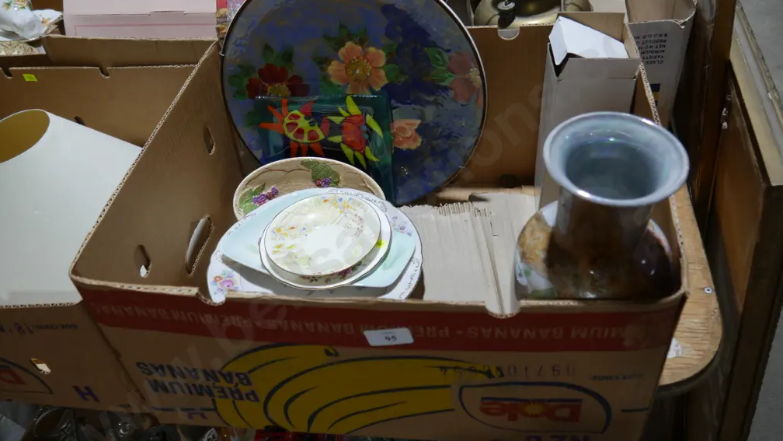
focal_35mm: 31
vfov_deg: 37.8
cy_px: 217
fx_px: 644
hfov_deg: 62.6
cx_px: 391
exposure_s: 1/100
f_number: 3.5
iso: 200
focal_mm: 14
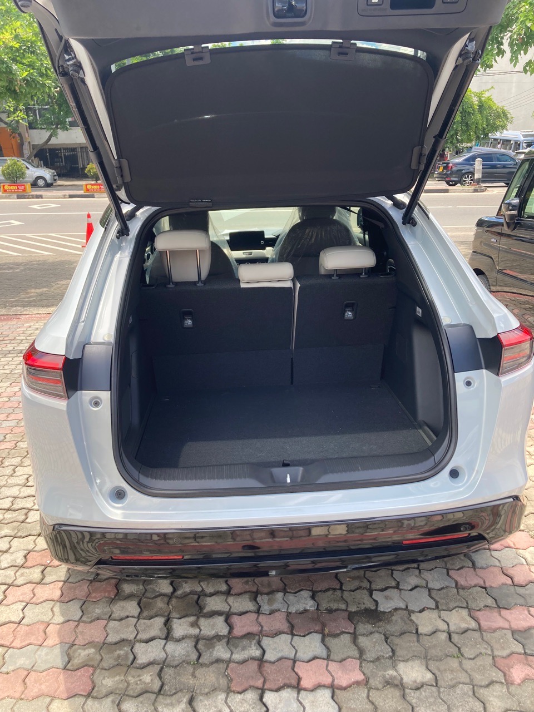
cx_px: 267
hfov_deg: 49.7
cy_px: 356
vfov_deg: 63.4
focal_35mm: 28
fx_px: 576
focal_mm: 3.99
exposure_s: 1/340
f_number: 1.8
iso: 20
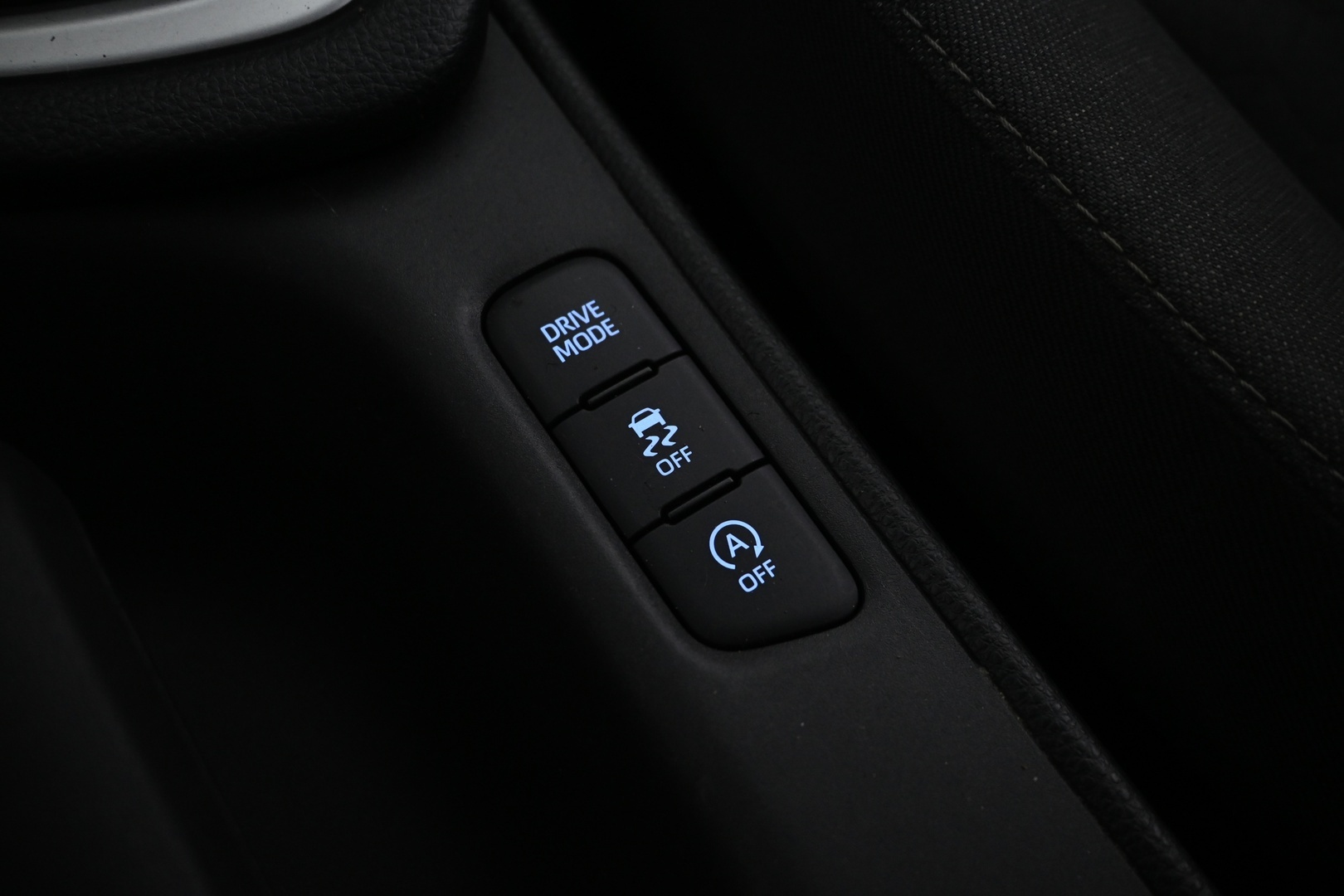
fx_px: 1232
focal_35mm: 33
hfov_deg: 57.2
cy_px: 448
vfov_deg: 40.0
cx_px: 672
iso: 1600
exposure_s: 1/20
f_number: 4
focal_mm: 22
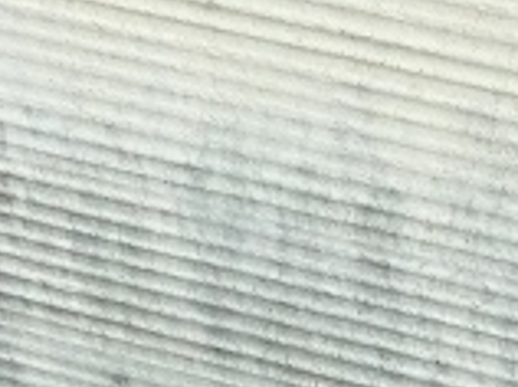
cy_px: 466
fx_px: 2346
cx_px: 377
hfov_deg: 12.6
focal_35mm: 157
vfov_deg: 9.3
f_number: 2.4
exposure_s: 1/356
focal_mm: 3.3
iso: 25
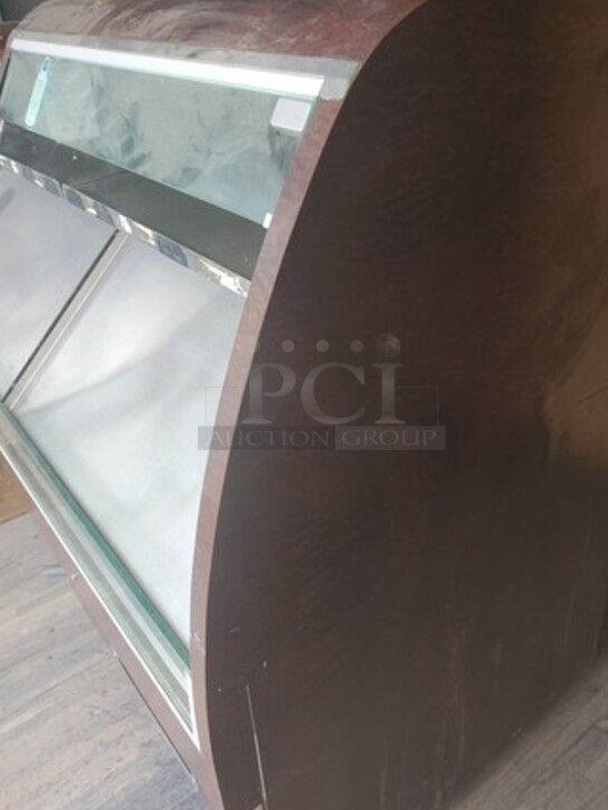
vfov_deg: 61.6
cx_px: 322
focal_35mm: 29
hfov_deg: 48.2
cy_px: 392
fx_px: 679
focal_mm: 4.3
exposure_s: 1/100
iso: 100
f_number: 2.4
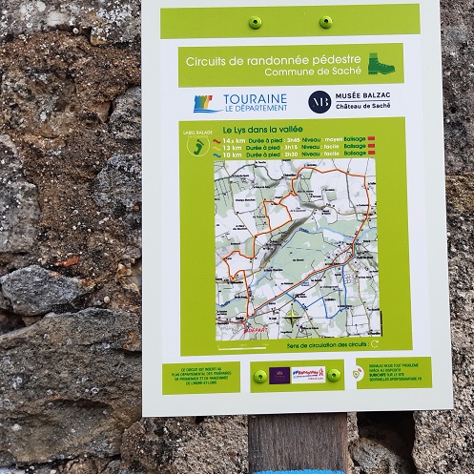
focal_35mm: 37
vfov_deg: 44.9
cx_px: 344
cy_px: 237
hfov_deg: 43.7
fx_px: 573
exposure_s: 1/923
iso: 40
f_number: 1.7
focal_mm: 3.92
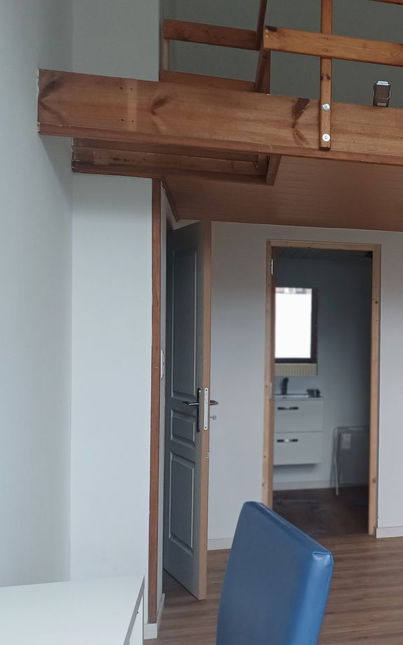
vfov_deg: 44.4
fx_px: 791
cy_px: 333
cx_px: 468
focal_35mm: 45
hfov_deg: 25.9
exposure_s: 1/50
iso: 50
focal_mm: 4.65
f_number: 1.8
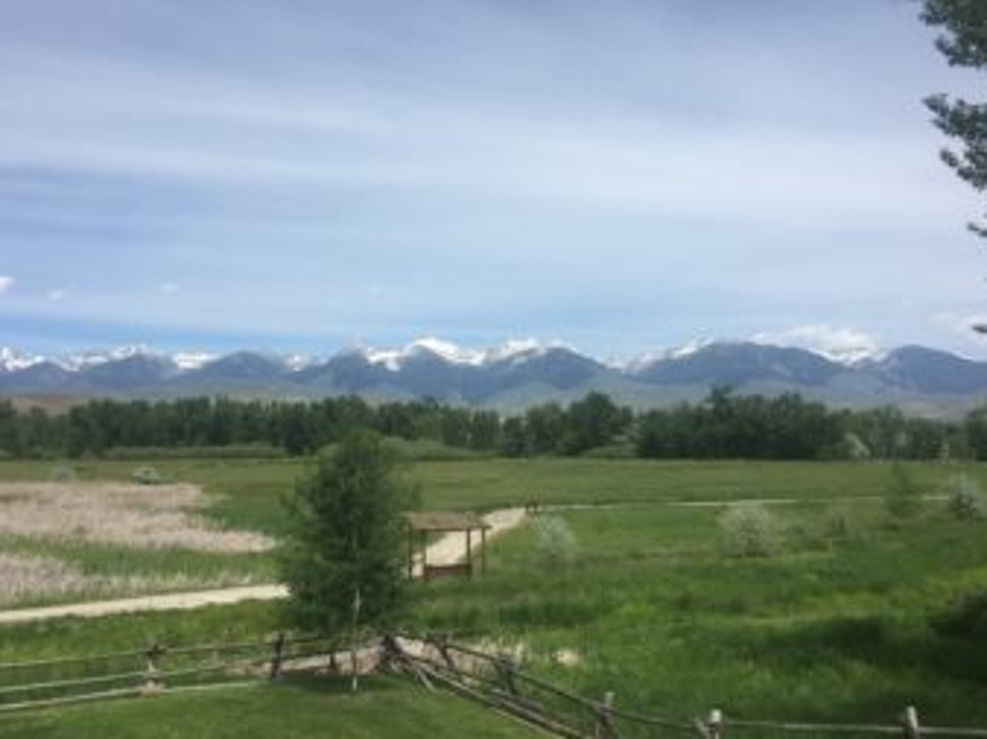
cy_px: 384
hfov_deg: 54.0
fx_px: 969
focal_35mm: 34
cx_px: 476
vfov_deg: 41.7
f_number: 2.2
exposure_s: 1/2639
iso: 32
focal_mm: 4.15
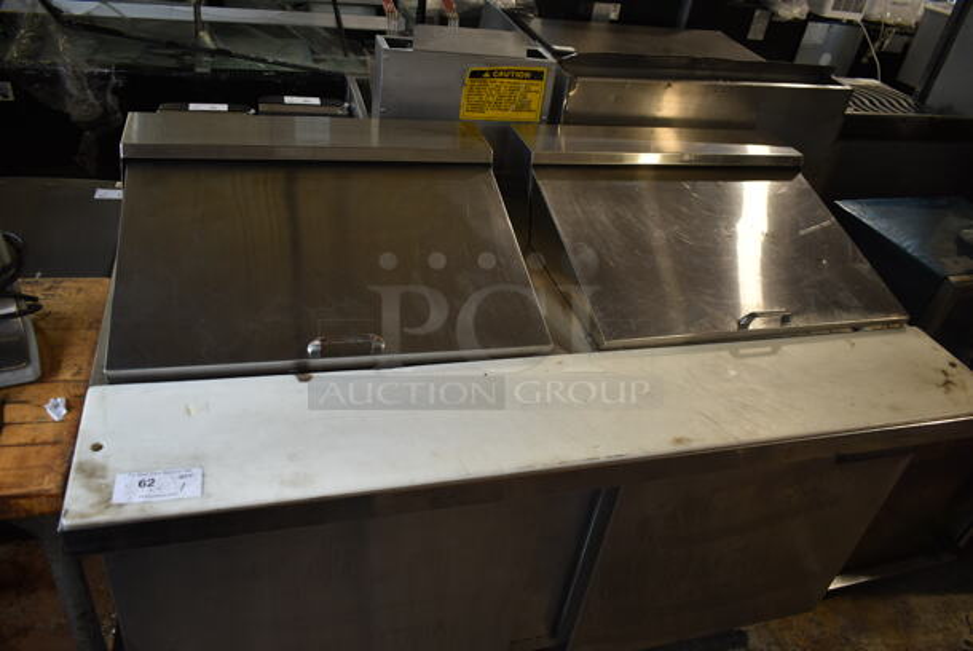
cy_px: 326
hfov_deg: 67.3
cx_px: 486
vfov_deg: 48.0
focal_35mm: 27
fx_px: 730
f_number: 3.5
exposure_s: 1/30
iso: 280
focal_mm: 18
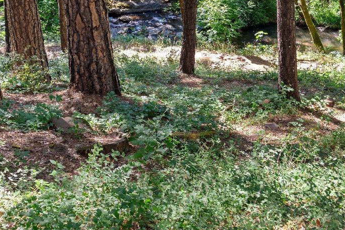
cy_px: 27
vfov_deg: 21.8
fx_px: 584
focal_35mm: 61
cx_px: 288
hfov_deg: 31.8
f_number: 8
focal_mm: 28
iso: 320
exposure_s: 1/40
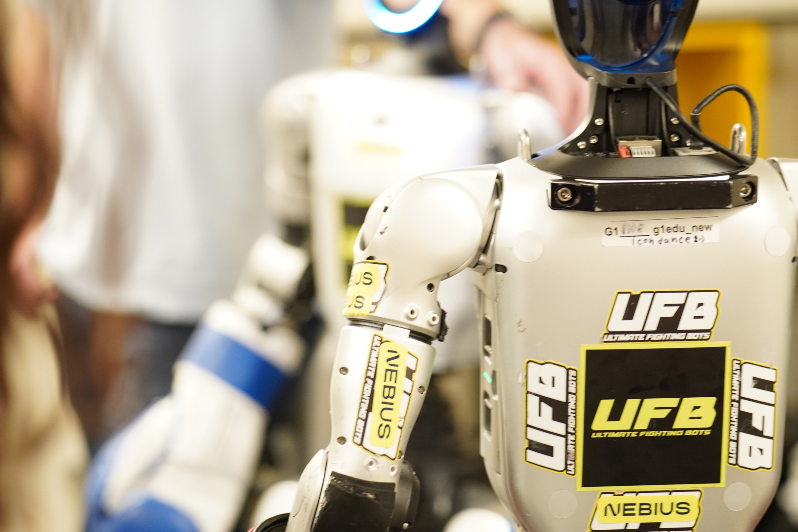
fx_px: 2494
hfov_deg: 18.2
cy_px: 266
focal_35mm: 112
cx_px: 399
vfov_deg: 12.2
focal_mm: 75
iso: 1600
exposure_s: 1/160
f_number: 2
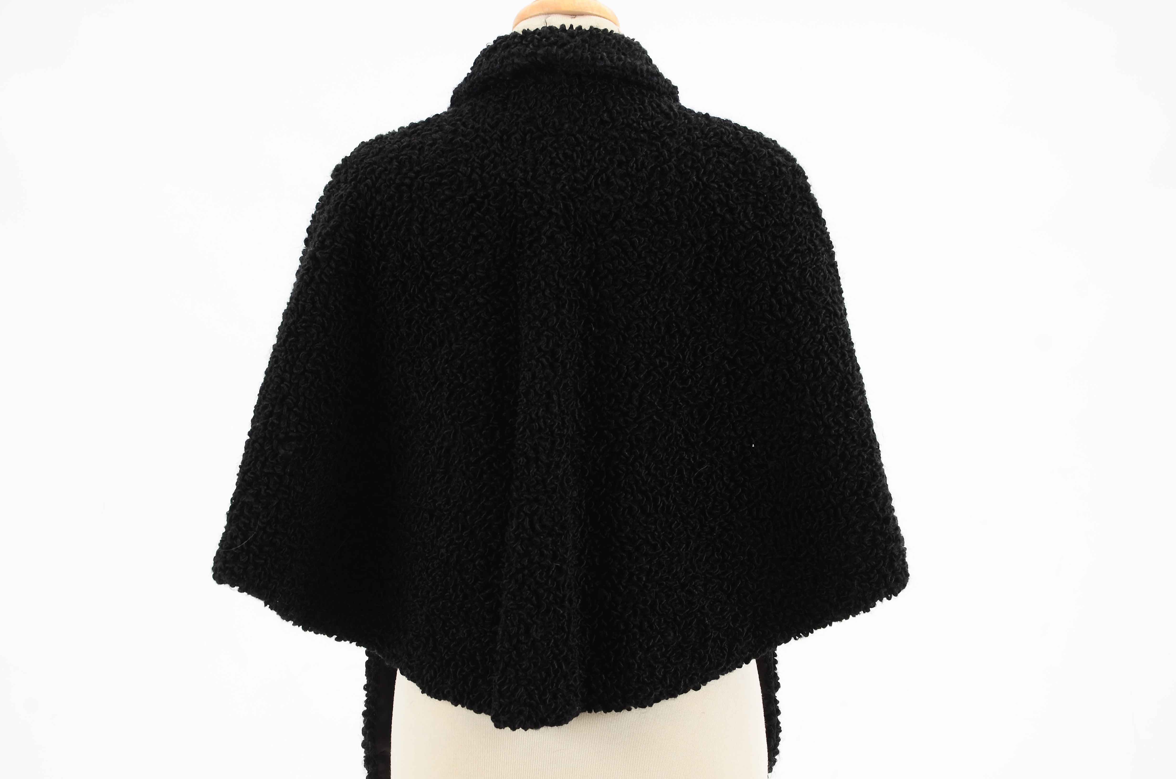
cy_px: 390
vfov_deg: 13.8
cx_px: 588
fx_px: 3227
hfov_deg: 20.7
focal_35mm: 99
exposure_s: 1/80
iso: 160
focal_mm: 66
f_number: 7.1
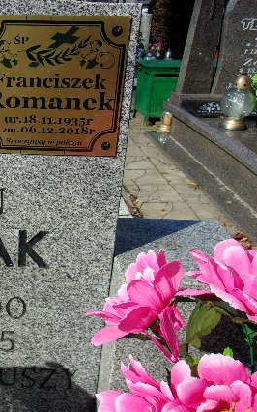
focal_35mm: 43
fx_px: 482
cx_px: -22
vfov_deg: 46.2
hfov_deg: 27.4
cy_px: 194
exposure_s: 1/105
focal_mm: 4.9
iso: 80
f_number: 10.4
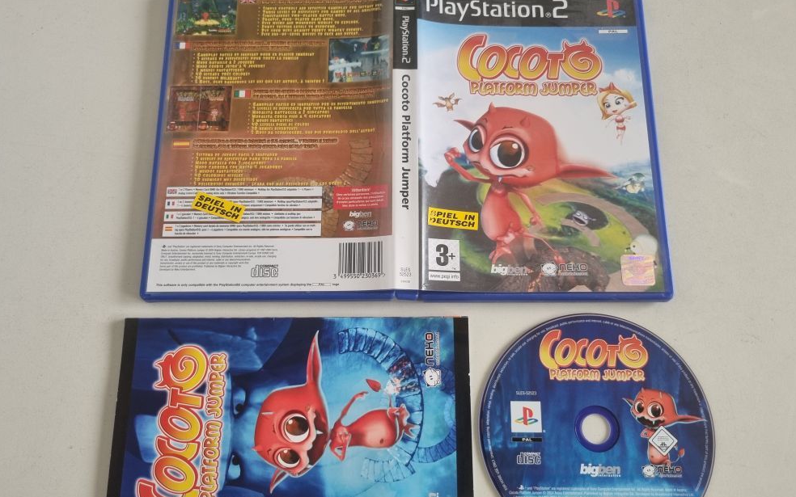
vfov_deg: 44.5
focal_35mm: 28
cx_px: 396
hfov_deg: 66.5
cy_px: 269
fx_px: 607
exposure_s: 1/100
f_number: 1.8
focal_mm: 5.4
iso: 125
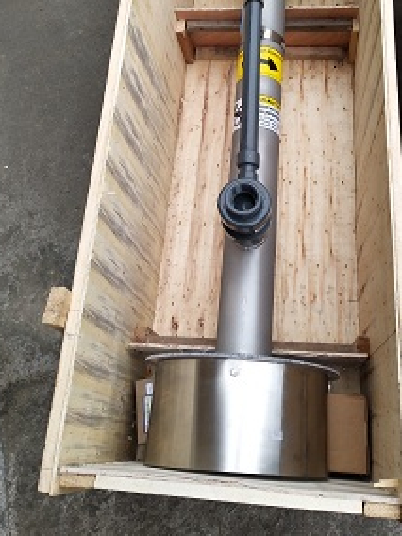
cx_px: 247
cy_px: 157
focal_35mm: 39
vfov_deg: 46.7
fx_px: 604
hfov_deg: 36.6
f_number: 2
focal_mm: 3.88
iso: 50
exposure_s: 1/181
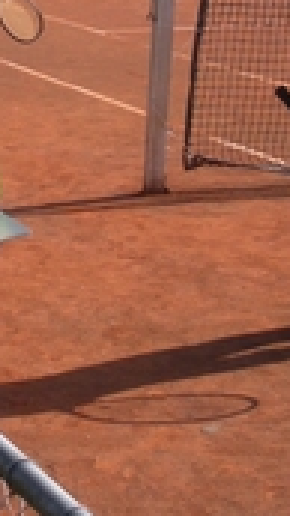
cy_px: -66
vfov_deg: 15.3
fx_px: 1864
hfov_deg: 8.8
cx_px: -18
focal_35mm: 136
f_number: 3.5
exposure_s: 1/589
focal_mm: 6.3
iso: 64
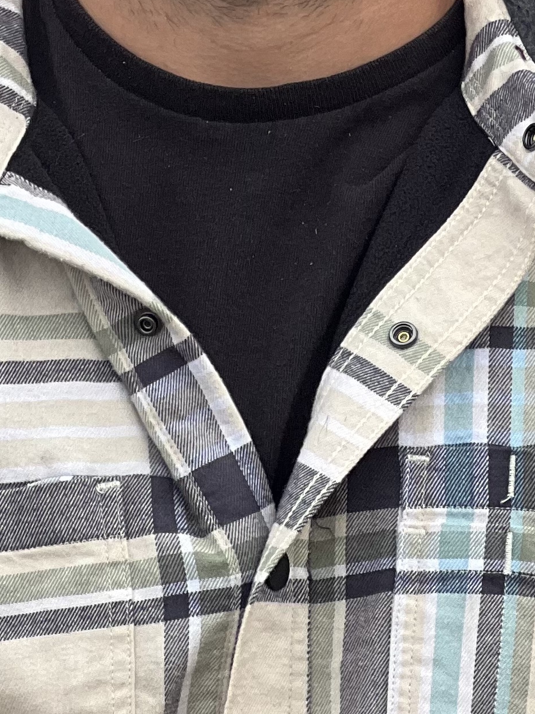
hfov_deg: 6.0
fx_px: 5132
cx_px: 266
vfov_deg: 7.8
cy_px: -289
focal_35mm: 249
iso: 40
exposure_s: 1/121
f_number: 2.8
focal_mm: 9
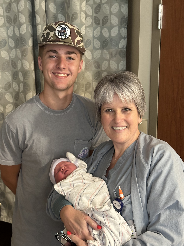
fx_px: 340
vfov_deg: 39.7
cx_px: 92
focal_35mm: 48
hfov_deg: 30.3
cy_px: 123
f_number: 1.78
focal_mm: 6.86
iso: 640
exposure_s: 1/27
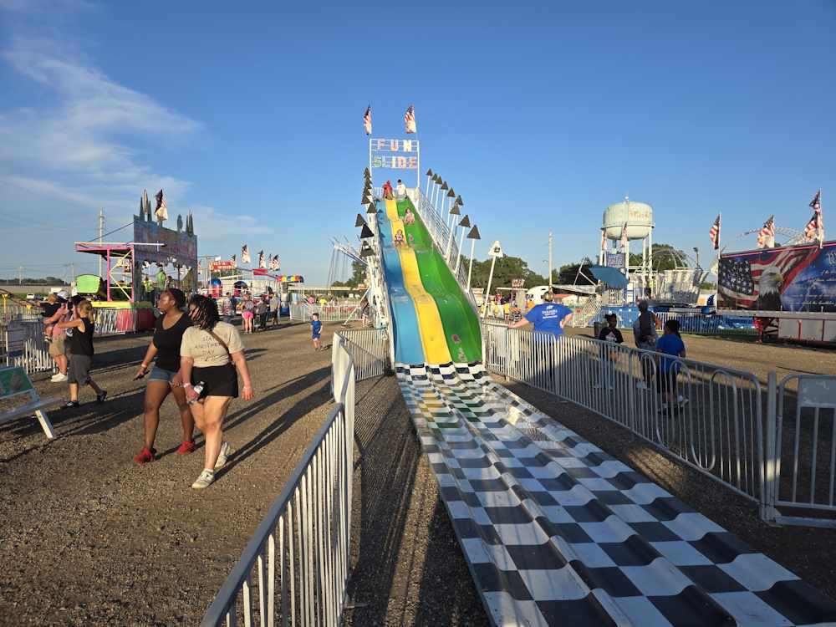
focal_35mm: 23
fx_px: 555
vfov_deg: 58.9
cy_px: 314
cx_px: 418
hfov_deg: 73.9
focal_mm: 5.4
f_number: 1.8
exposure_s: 1/1576
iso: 25
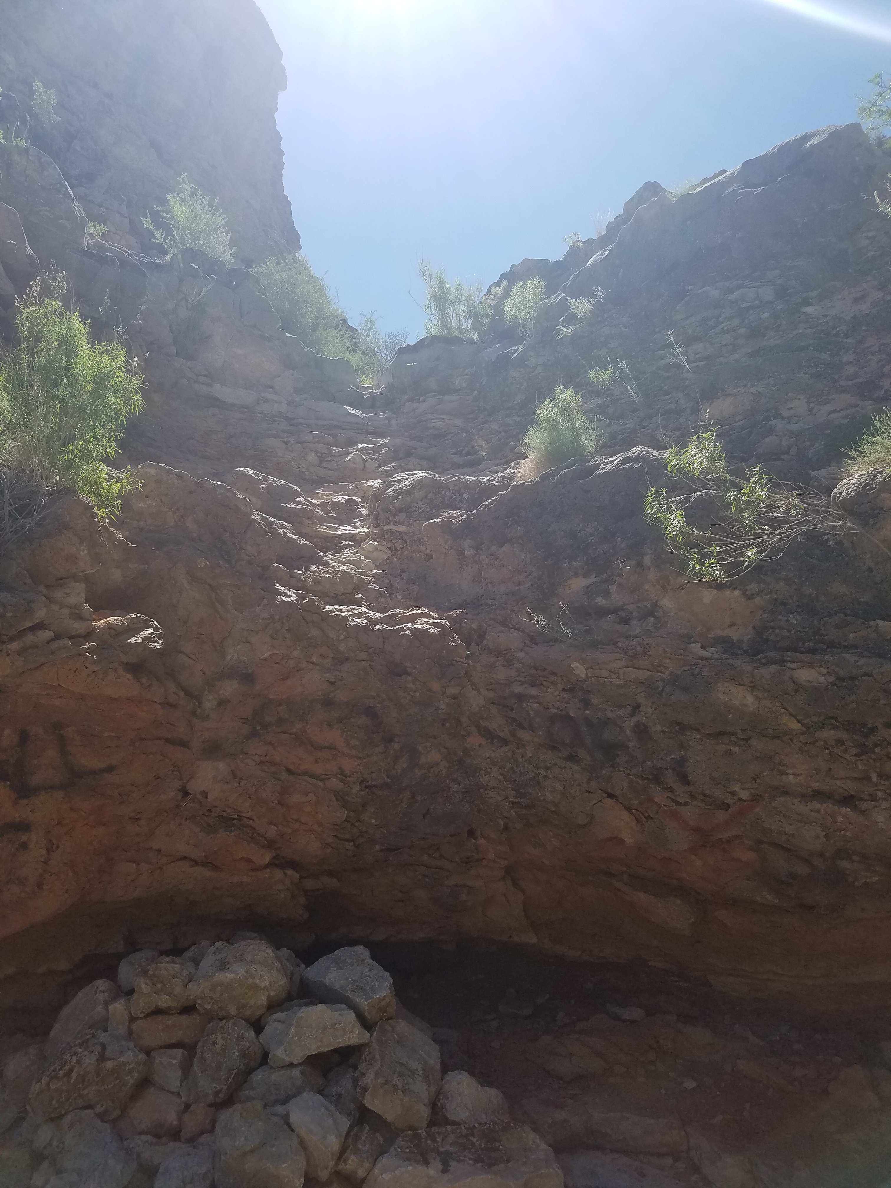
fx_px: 892
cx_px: 446
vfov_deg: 67.3
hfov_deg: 53.1
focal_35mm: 26
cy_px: 594
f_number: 1.7
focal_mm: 4.2
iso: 50
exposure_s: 1/2824
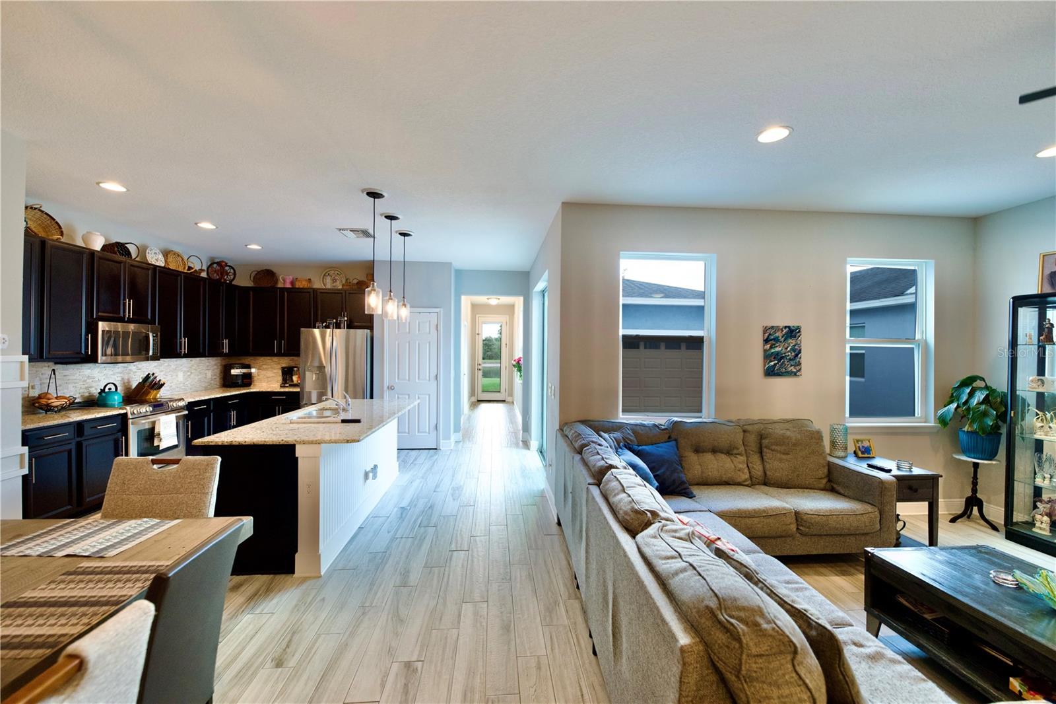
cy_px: 352
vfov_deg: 81.2
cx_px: 528
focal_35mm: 14
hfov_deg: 104.3
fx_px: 411
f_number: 3.5
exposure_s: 1/200
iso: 1600
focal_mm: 14
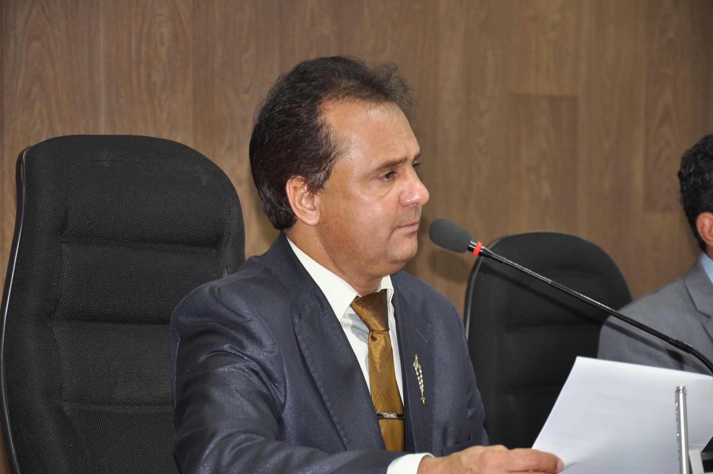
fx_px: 3116
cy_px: 237
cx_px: 356
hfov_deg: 13.1
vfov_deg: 8.7
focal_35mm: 158
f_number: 5.6
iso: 640
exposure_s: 1/60
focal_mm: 105
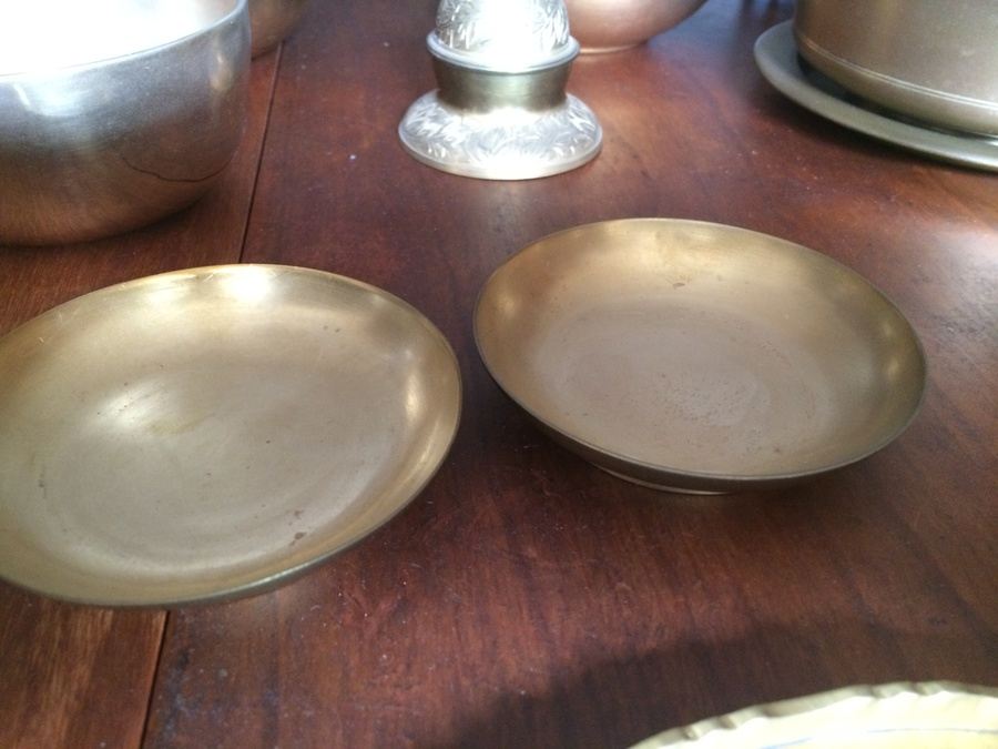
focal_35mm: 30
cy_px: 374
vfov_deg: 46.8
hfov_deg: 60.0
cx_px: 499
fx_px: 865
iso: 320
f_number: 2.2
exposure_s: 1/20
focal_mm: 4.12
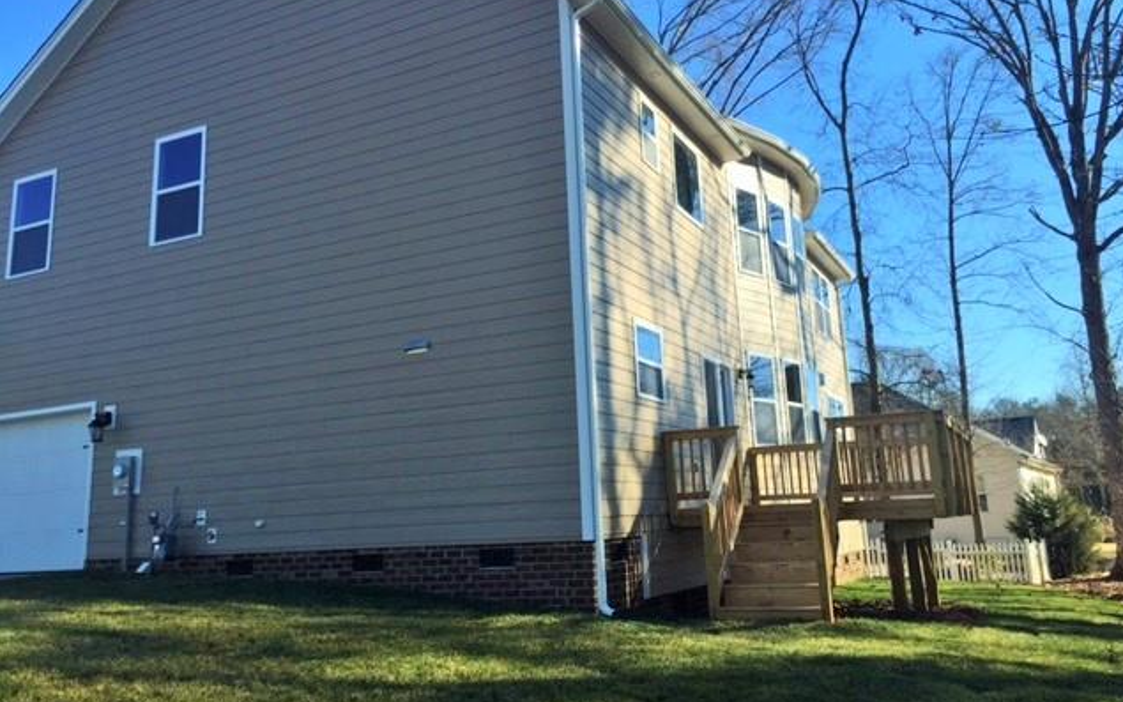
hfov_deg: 61.2
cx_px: 564
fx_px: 949
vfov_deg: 40.6
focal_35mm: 31
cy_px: 317
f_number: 2.2
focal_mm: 4.15
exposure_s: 1/1068
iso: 32
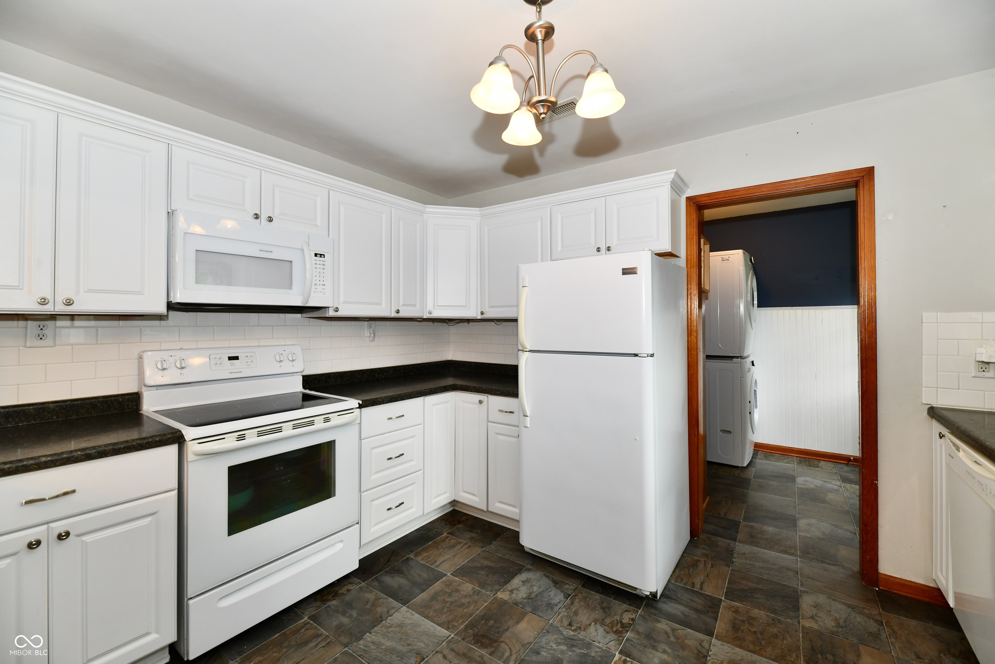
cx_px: 498
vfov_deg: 81.2
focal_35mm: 14
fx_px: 387
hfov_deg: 104.3
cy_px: 332
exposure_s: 1/60
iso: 640
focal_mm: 14
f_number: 6.3
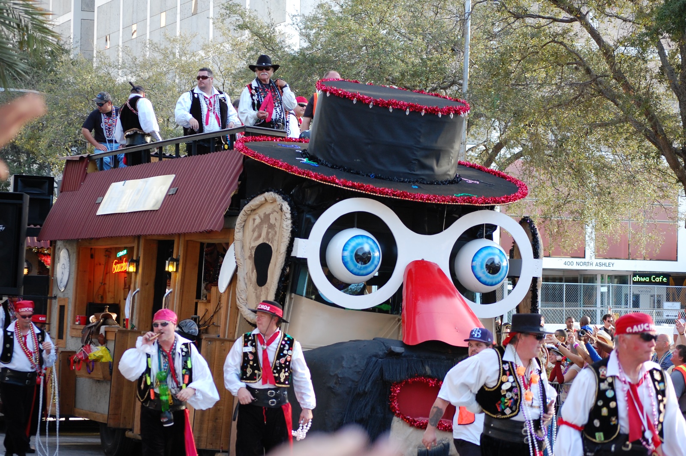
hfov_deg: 20.6
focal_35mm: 99
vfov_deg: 13.8
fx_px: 1884
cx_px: 343
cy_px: 228
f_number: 4.2
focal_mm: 66
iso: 400
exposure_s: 1/200
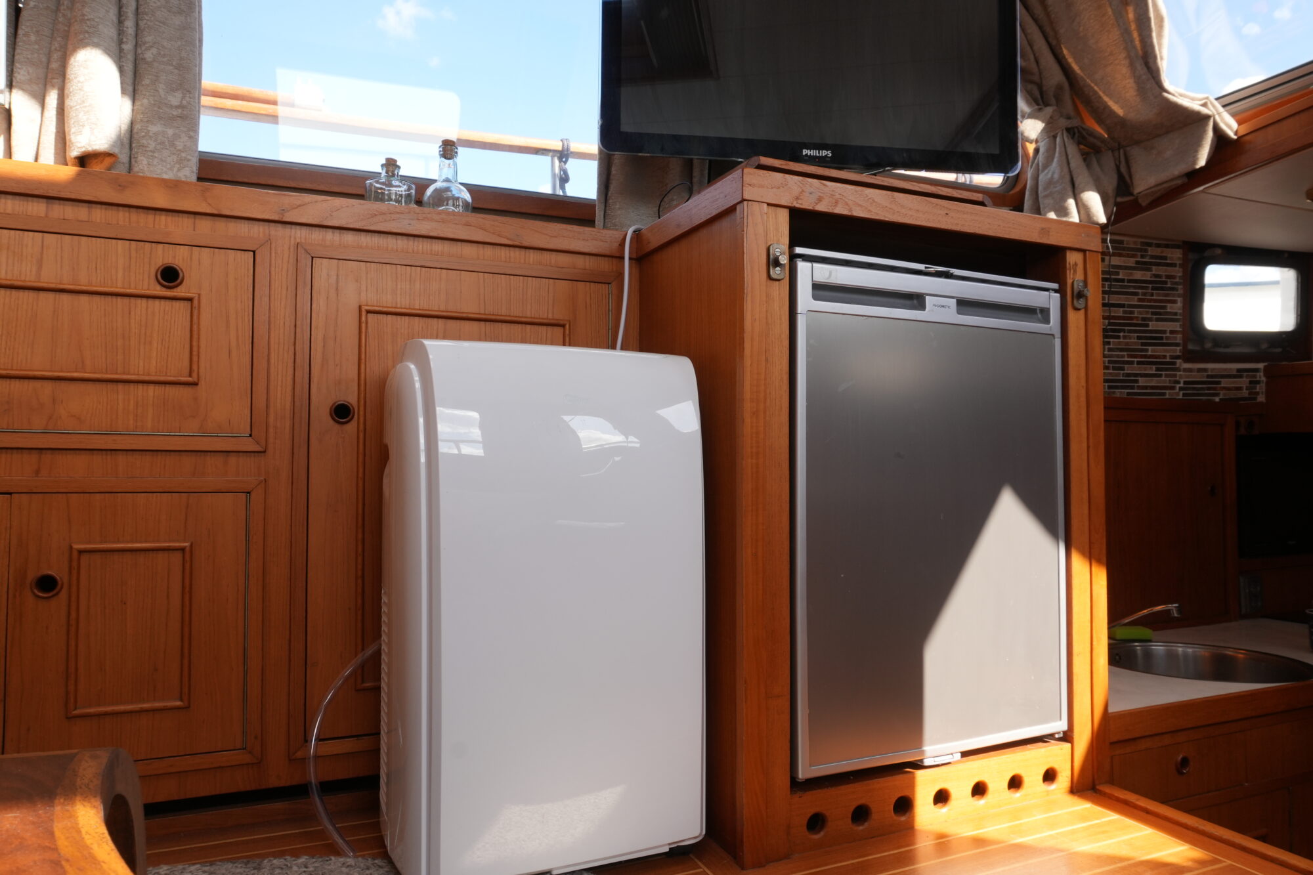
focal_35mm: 24
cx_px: 656
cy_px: 438
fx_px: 875
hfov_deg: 73.7
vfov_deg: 53.1
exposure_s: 1/30
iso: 250
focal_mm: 16
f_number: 13
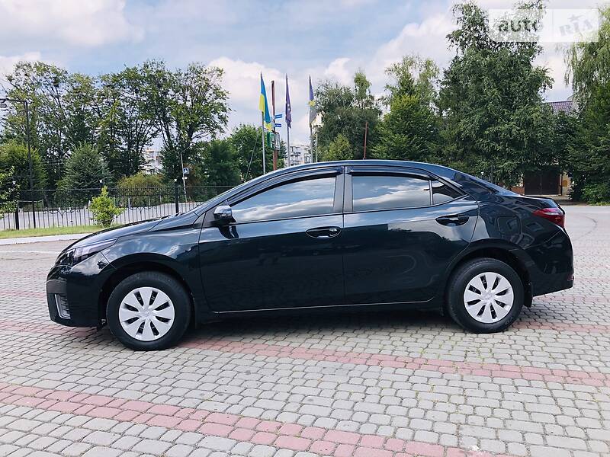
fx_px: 493
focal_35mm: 28
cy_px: 228
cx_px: 305
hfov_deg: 63.4
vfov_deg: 49.7
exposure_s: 1/631
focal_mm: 4
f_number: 1.8
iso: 20
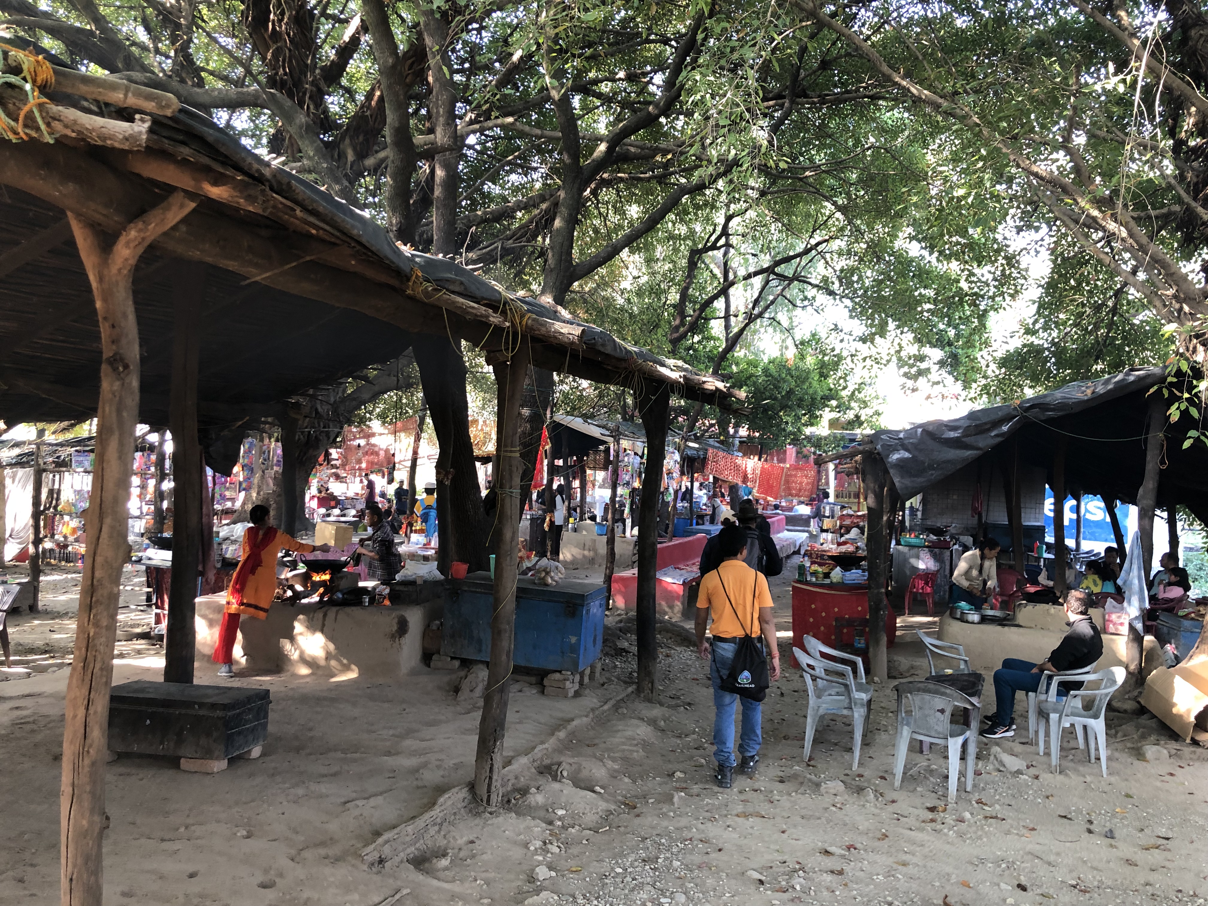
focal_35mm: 28
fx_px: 977
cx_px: 604
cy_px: 453
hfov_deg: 63.4
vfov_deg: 49.7
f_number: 1.8
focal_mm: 4
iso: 32
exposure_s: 1/30
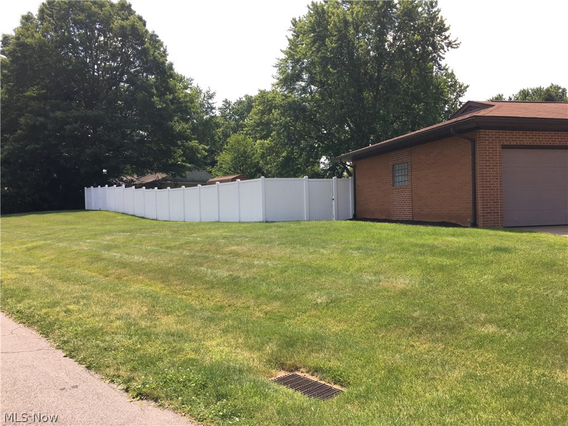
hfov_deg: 61.7
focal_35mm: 29
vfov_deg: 48.2
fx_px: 476
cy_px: 213
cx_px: 284
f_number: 2.2
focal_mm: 4.15
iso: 40
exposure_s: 1/1374
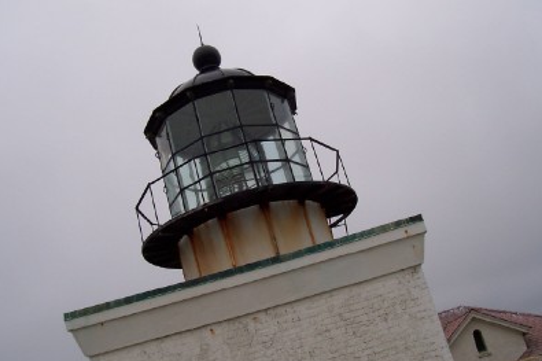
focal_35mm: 39
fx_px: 587
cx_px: 270
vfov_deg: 34.2
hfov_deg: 49.6
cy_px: 184
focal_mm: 5.6
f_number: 5.6
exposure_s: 1/1000
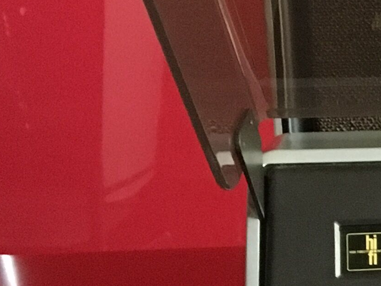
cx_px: 899
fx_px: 1552
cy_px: 265
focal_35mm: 141
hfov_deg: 11.6
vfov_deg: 10.5
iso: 250
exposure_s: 1/17
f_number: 2.2
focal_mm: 4.15
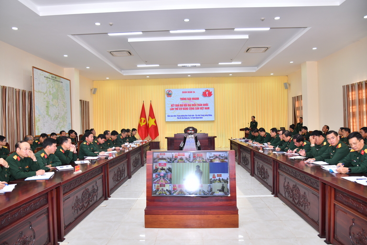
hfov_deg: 71.5
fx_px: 255
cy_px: 126
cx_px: 178
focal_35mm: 25
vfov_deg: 51.3
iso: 400
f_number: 5.6
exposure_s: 1/125
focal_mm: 24
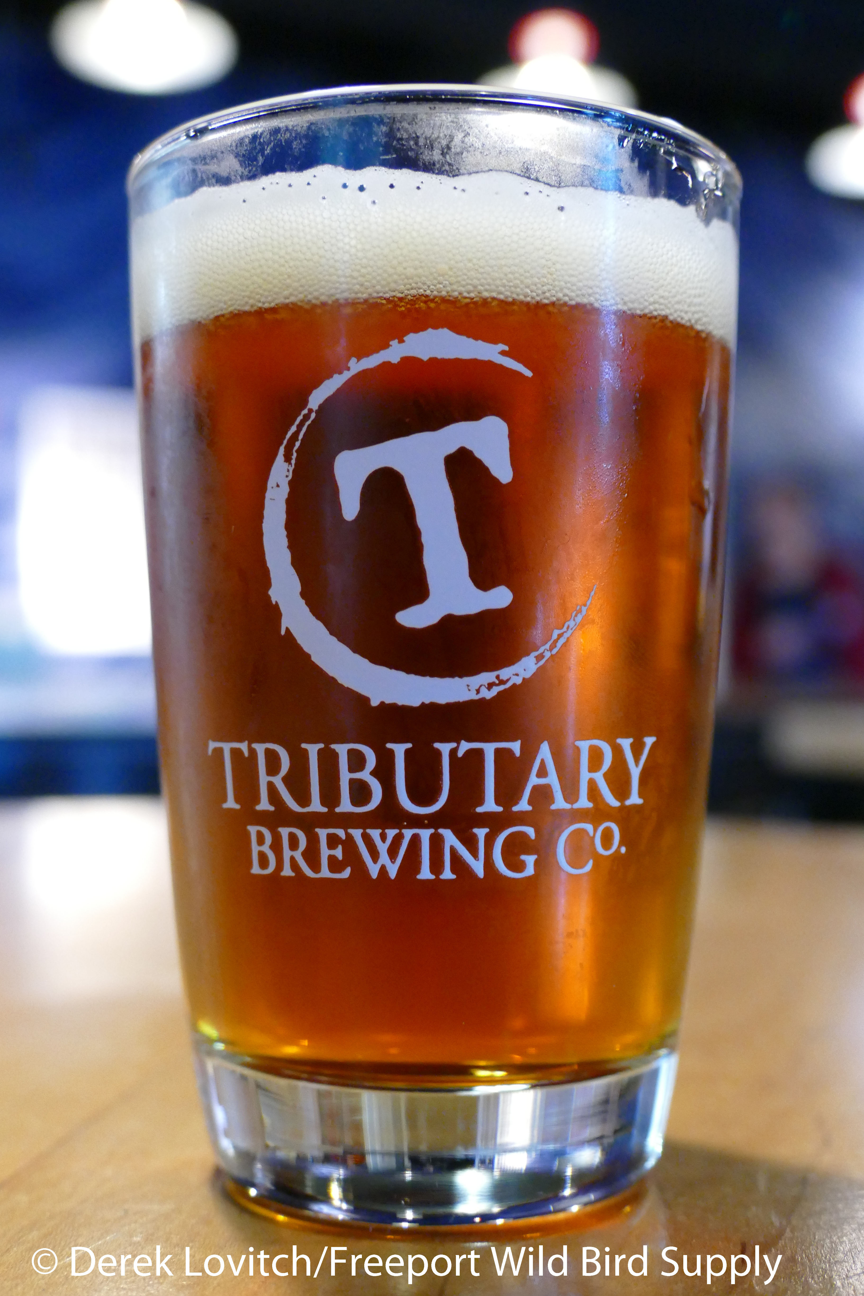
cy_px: 648
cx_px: 432
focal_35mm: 40
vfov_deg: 48.5
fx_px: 1440
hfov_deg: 33.4
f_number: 3.2
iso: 1600
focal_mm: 14.76
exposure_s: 1/25
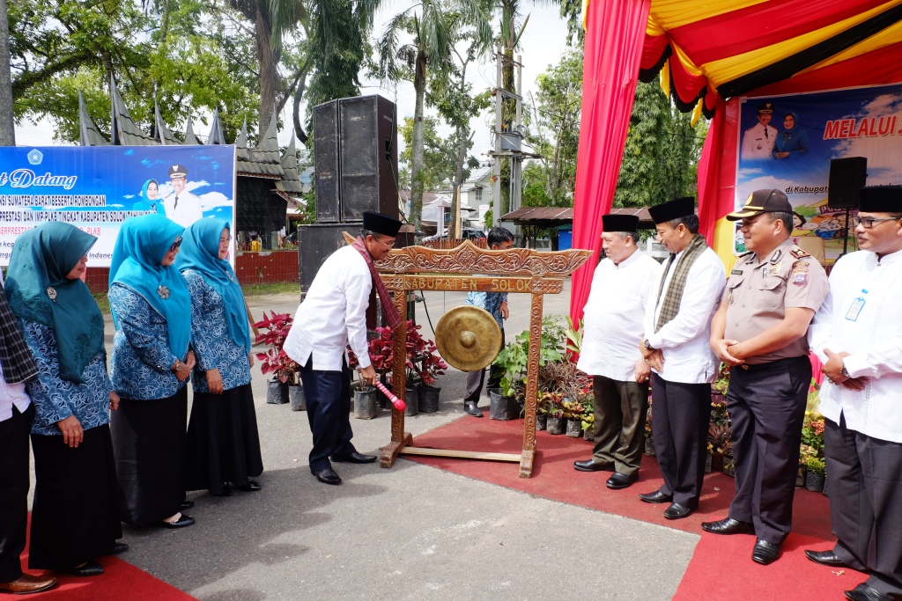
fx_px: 601
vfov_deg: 53.1
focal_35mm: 24
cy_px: 300
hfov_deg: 73.7
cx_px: 451
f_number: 7.1
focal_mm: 16
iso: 400
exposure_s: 1/350
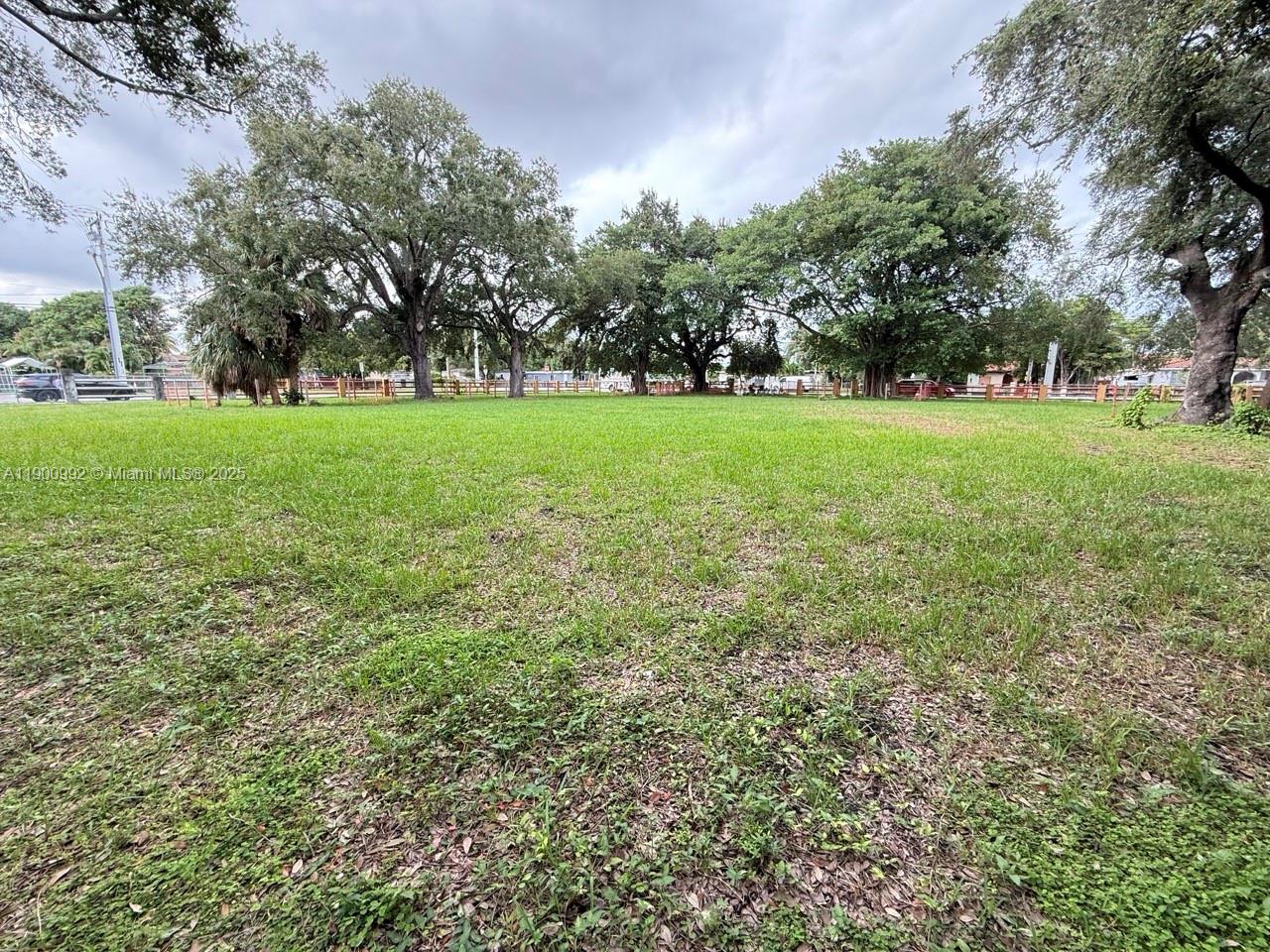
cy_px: 476
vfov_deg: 85.7
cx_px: 635
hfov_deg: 102.1
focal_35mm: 14
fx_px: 514
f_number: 2.2
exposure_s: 1/111
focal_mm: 2.22
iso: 64
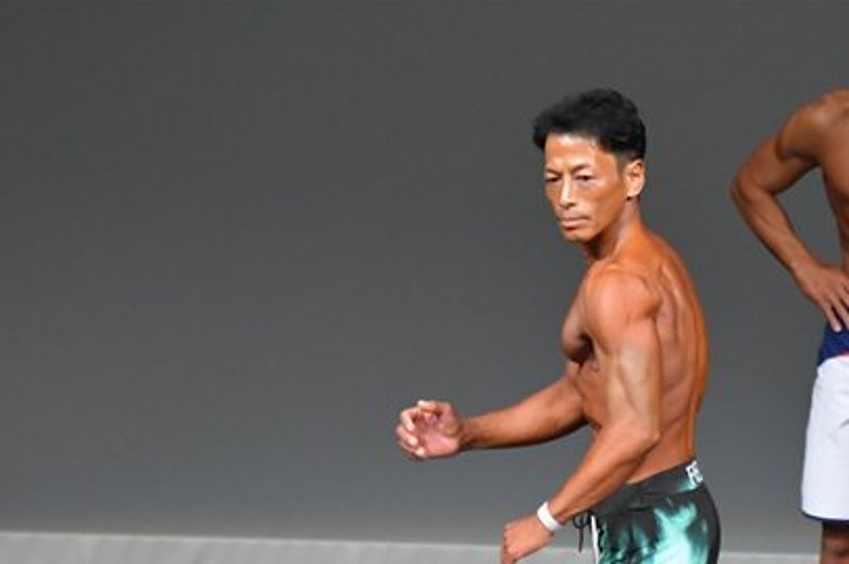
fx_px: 16872
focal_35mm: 716
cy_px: 535
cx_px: 712
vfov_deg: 1.9
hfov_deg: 2.9
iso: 5000
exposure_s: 1/400
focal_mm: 250
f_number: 5.6
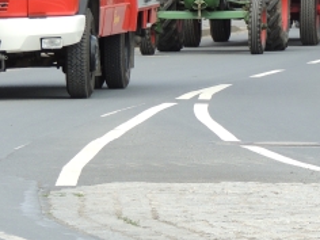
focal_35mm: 609
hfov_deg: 3.3
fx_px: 5630
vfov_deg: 2.4
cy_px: 23
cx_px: 391
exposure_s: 1/200
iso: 100
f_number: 4.6
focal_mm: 40.1
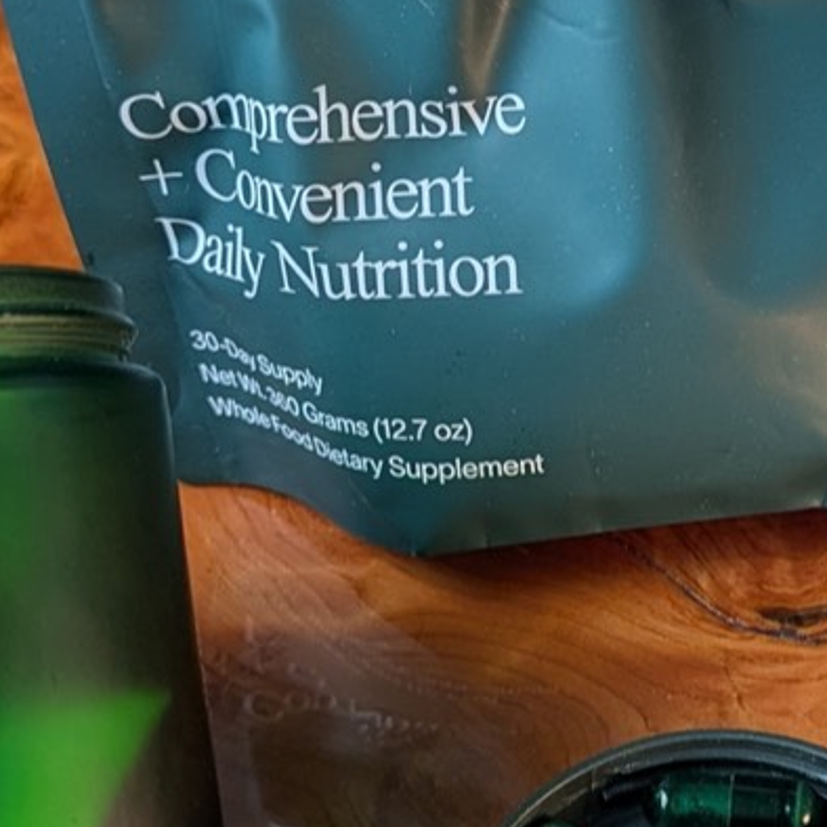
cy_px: 270
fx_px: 2325
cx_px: 703
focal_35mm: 86
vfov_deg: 20.1
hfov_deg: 19.9
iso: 85
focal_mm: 6.81
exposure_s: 1/63.5
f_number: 1.85
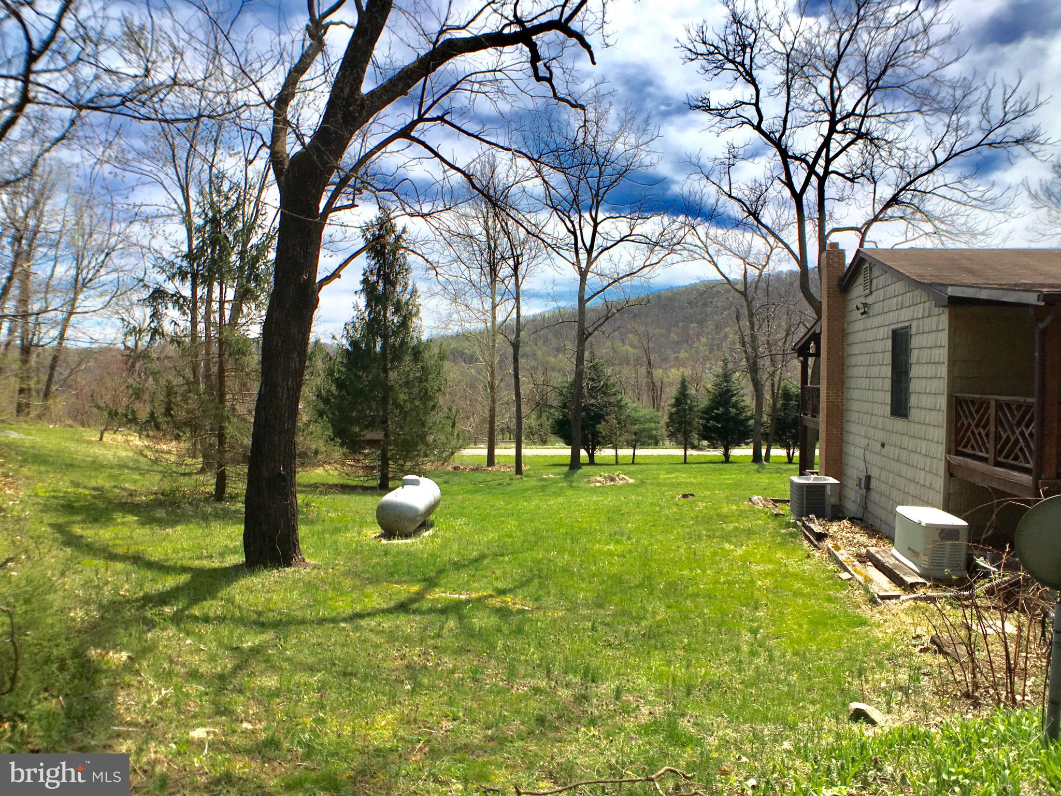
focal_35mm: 29
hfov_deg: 61.7
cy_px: 398
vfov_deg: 48.2
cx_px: 530
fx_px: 889
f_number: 2.2
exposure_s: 1/1972
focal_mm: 4.15
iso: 25
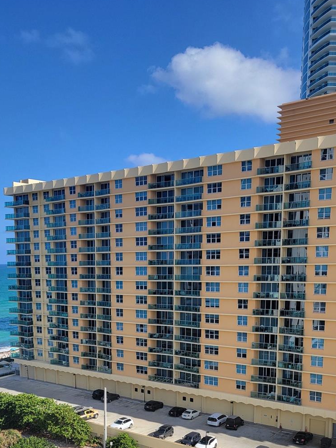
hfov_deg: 35.2
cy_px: 338
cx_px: 87
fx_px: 517
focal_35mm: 40
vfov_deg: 45.1
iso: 40
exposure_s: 1/2314
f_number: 1.8
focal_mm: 5.4
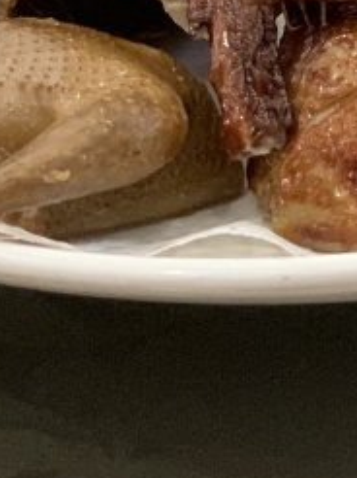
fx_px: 3499
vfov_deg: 7.5
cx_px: 491
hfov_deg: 5.8
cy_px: -472
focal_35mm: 254
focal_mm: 6
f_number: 2.4
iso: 250
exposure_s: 1/50
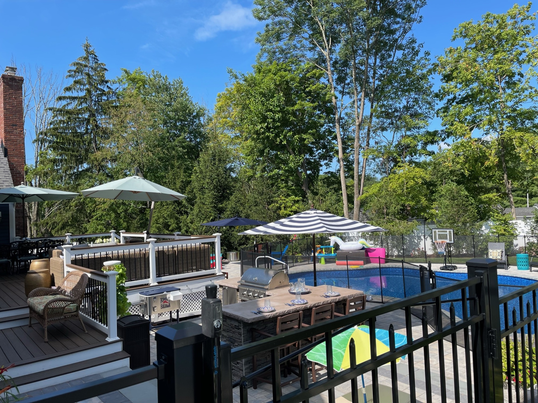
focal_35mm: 26
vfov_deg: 53.0
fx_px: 404
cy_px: 202
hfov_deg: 67.3
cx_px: 269
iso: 32
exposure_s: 1/1984
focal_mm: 4.2
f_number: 1.6
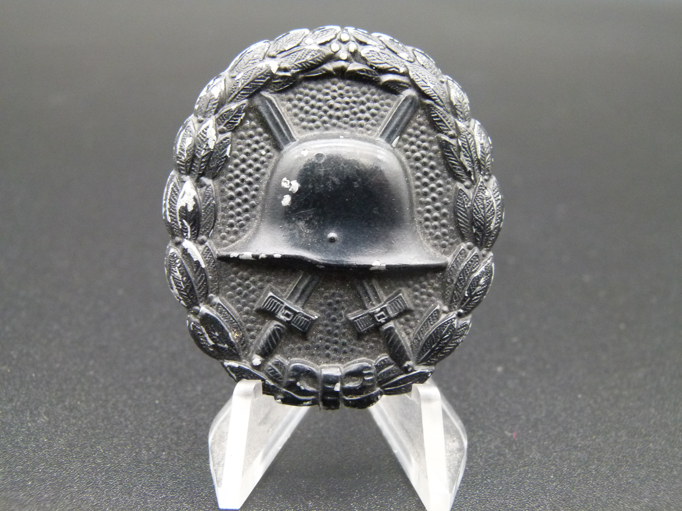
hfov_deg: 40.4
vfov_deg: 30.9
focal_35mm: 47
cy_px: 256
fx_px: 926
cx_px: 341
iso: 400
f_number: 3.2
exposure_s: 1/60
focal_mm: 8.5
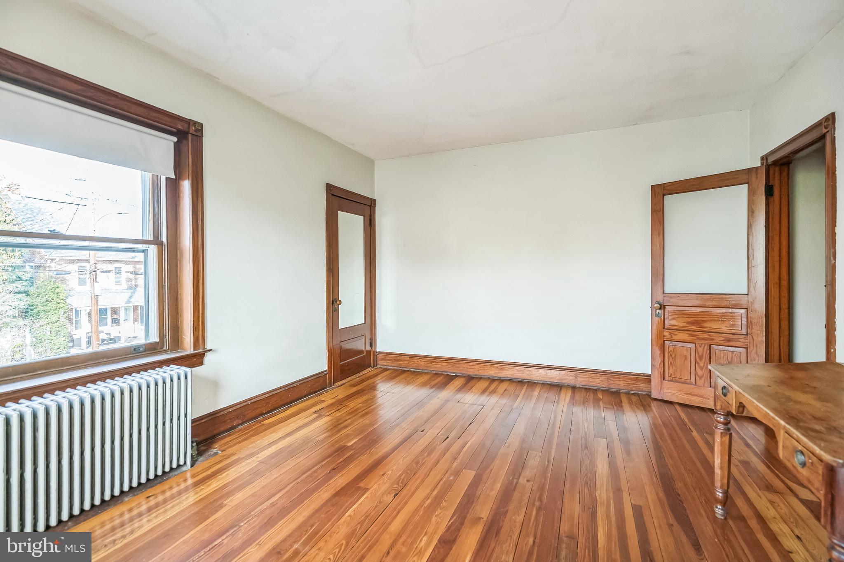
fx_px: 375
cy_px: 281
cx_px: 422
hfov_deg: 96.7
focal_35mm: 16
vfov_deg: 73.7
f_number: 4
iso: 400
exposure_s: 1/60
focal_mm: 16
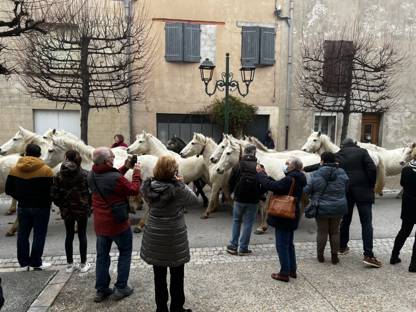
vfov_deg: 53.1
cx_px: 208
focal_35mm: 26
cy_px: 156
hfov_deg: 67.3
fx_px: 312
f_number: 1.5
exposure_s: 1/121
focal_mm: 5.7
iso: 80
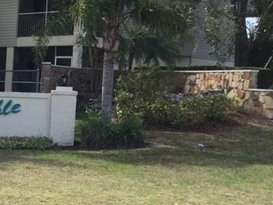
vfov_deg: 16.0
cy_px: 141
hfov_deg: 19.9
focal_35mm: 92
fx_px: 726
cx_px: -65
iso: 25
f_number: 2.4
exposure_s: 1/741
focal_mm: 3.3
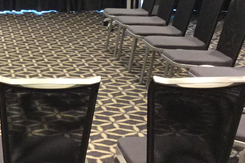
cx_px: -34
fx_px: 667
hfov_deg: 19.8
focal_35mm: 98
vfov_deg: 13.9
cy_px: 37
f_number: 2.4
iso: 250
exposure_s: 1/33
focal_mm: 3.3
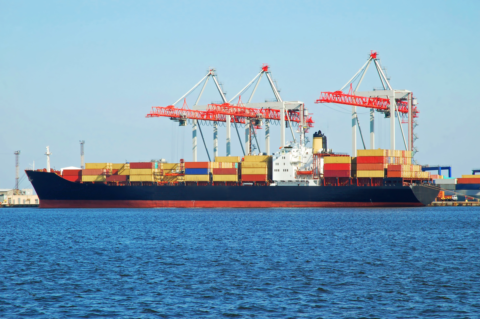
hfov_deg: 19.5
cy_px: 160
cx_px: 240
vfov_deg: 13.0
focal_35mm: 105
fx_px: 1399
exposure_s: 1/100
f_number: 14
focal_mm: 70
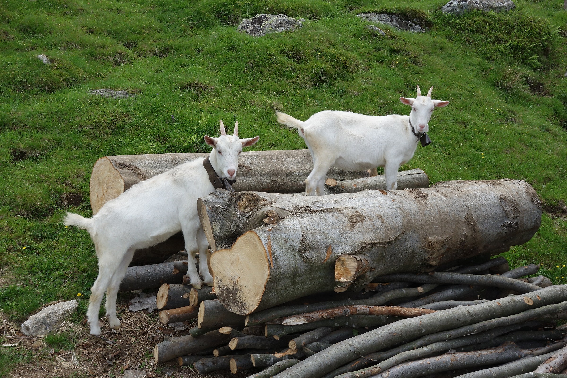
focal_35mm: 41
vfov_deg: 32.6
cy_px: 189
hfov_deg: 47.4
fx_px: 646
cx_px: 284
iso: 200
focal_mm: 15.1
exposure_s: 1/320
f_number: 5.6
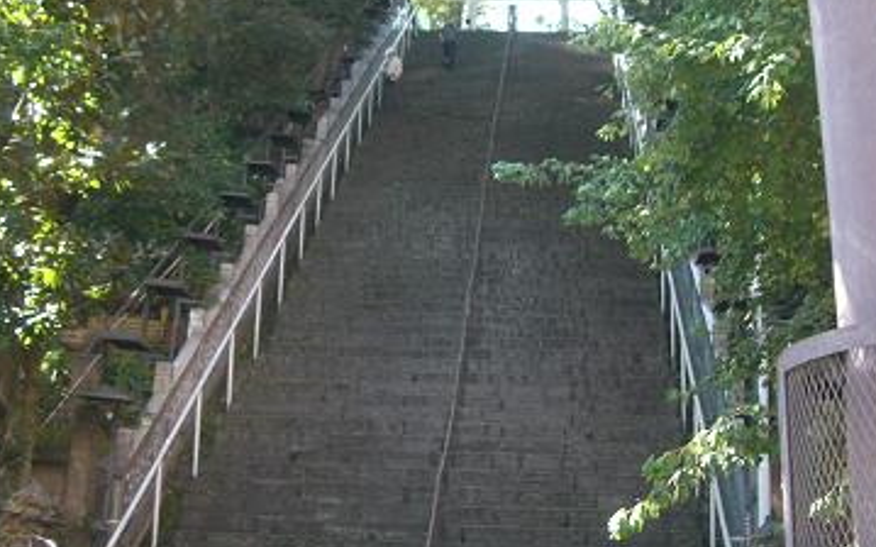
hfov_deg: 35.7
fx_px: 1360
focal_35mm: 57
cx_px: 438
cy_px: 175
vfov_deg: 22.6
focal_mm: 6.2
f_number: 2.7
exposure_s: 1/125
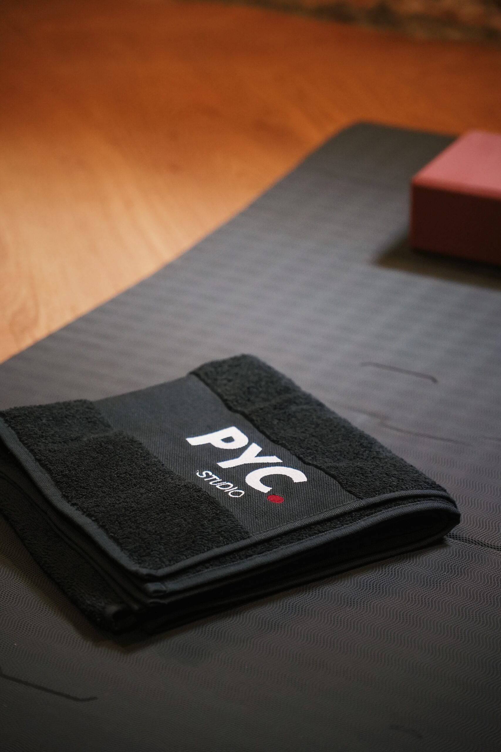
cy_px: 376
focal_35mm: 93
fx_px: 1941
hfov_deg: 14.7
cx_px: 250
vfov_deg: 21.9
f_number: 2.8
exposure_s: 1/100
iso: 2500
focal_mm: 62
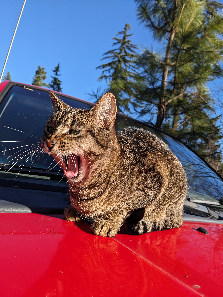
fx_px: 232
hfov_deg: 51.4
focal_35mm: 27
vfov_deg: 65.3
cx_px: 112
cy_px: 148
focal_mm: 4.38
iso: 53
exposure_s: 1/1949
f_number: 1.73
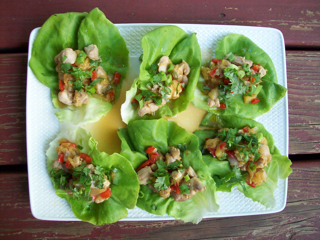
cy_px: 120
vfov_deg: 39.7
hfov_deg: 51.4
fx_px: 333
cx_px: 160
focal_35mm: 36
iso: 155
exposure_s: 1/64
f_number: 2.7
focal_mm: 6
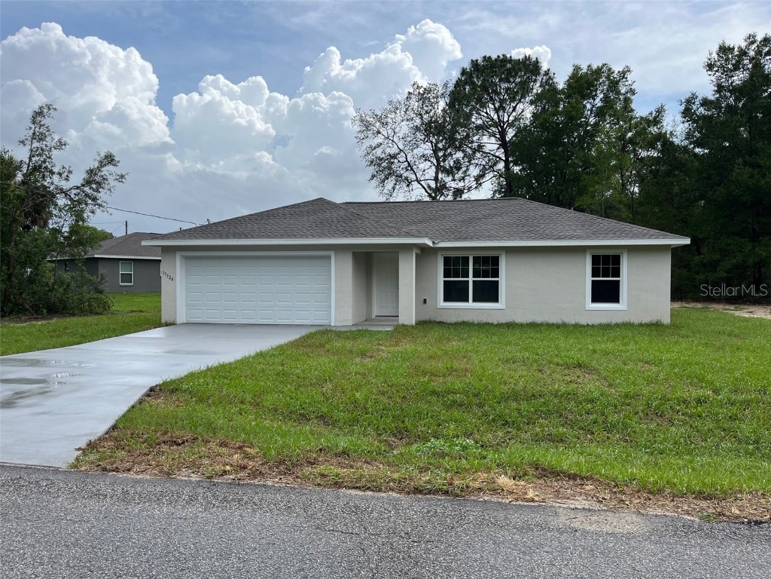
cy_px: 290
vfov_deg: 53.1
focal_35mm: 26
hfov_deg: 67.3
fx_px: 579
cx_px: 386
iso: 50
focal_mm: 5.1
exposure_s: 1/2899
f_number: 1.6
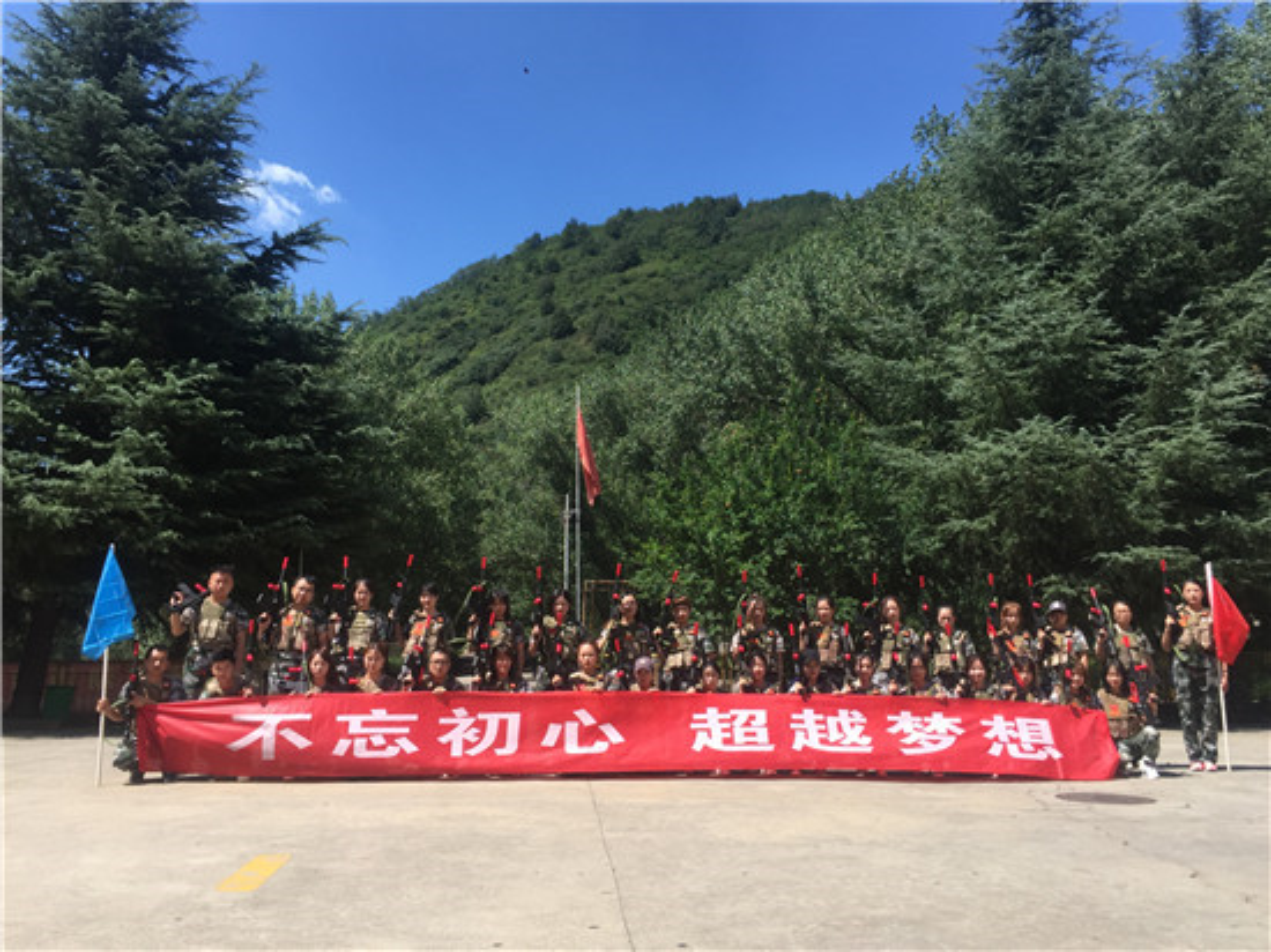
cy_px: 476
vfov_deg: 48.2
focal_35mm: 29
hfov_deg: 61.7
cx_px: 636
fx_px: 1064
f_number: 2.2
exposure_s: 1/1199
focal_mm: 4.15
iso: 32
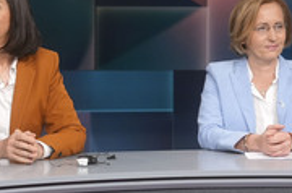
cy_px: 131
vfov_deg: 12.0
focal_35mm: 113
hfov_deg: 17.7
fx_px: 914
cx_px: -1
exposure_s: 1/250
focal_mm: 30
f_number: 2.2
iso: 640
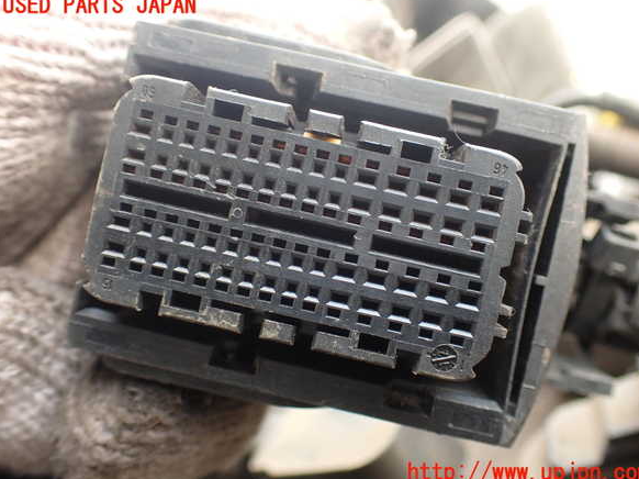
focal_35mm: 33
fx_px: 609
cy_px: 240
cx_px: 326
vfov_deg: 42.9
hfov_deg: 55.4
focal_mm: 5.79
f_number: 2.4
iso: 200
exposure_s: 1/50
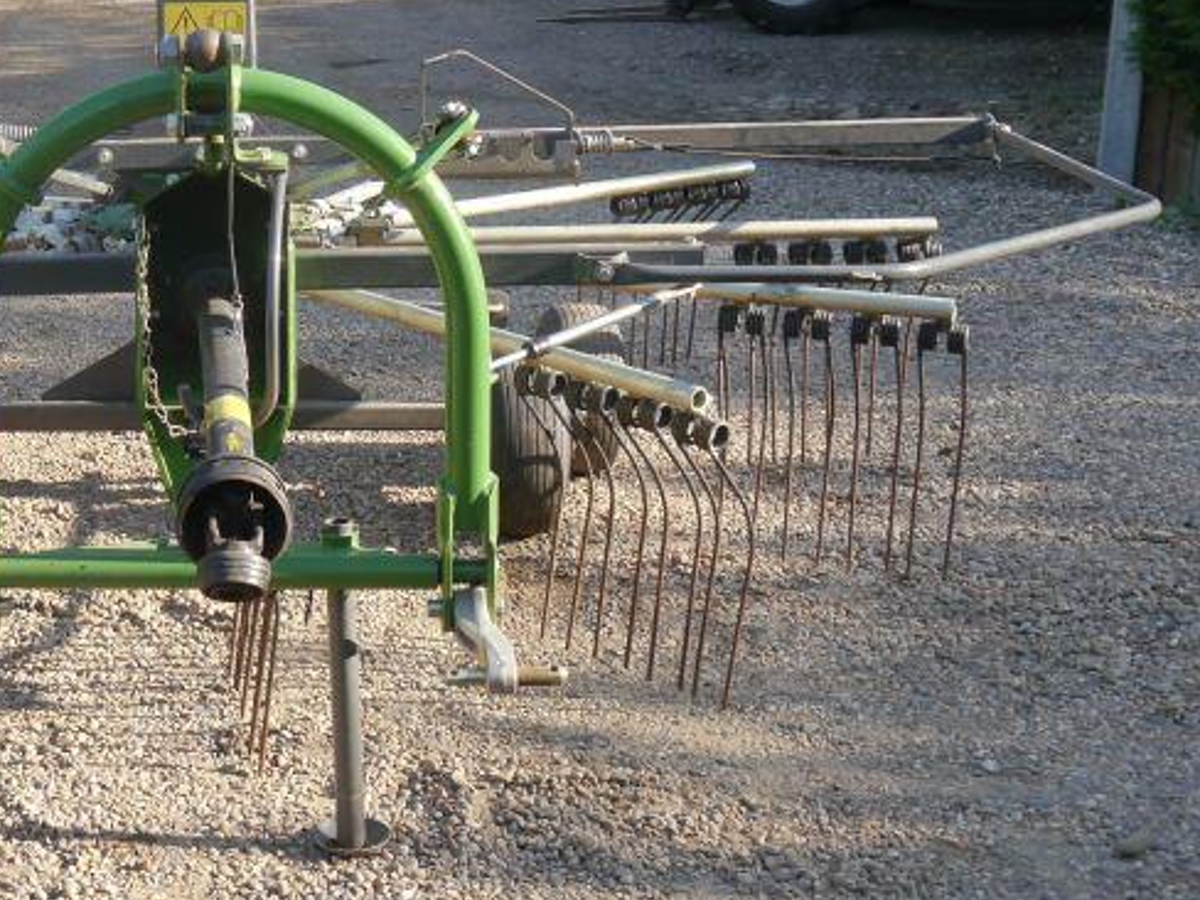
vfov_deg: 23.1
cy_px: 270
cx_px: 182
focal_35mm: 63
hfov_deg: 29.8
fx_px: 2184
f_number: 5
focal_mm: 15
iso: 160
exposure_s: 1/250
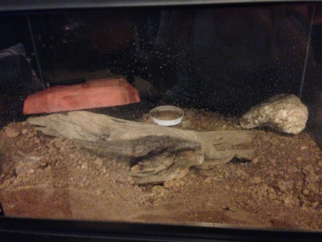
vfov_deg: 42.9
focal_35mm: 33
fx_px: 307
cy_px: 121
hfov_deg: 55.4
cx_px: 161
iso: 800
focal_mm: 4.12
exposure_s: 1/15
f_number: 2.4
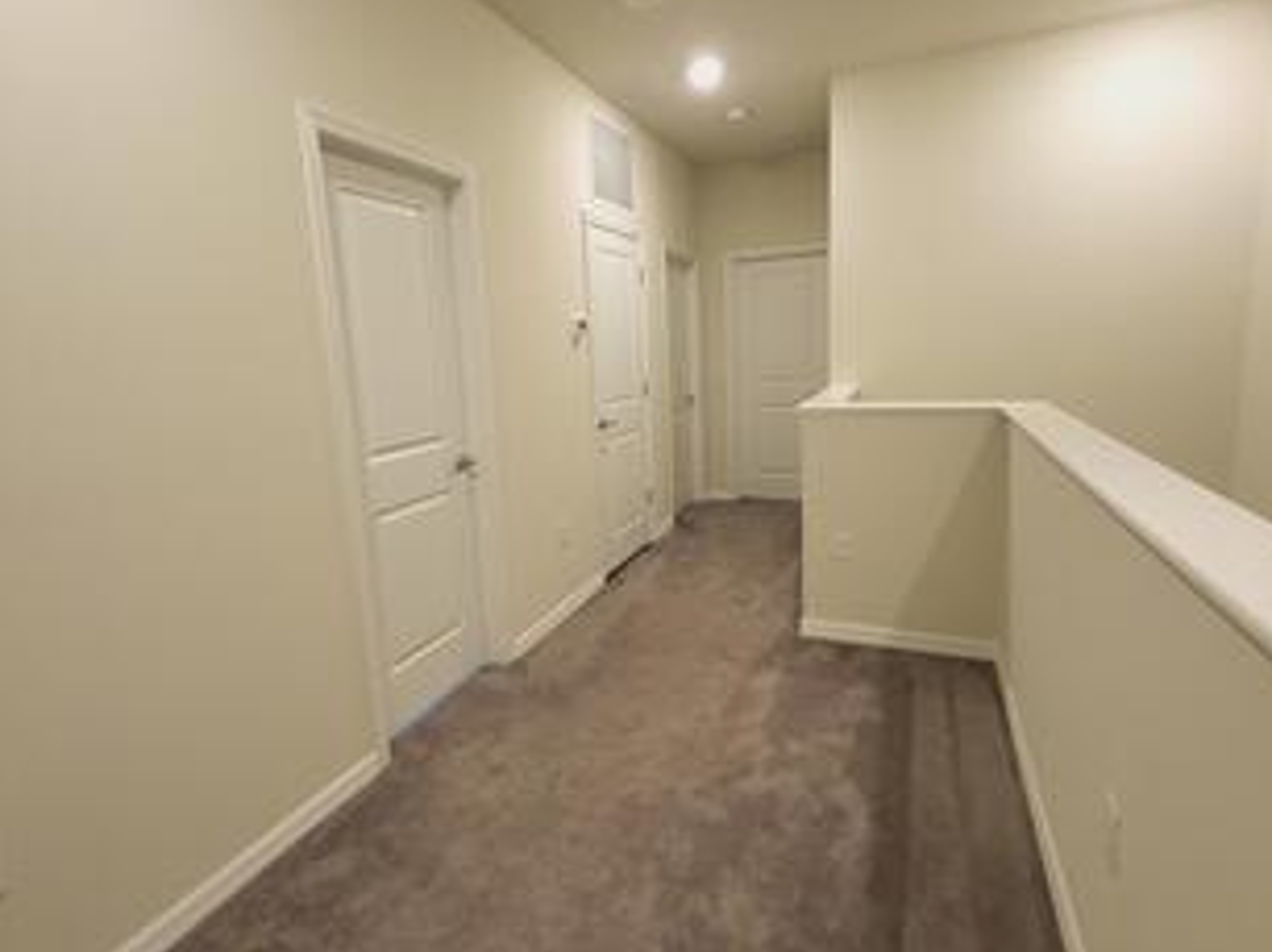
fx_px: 624
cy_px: 453
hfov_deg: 91.1
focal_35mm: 17
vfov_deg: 74.6
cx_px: 628
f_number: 2.2
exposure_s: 1/60
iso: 250
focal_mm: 1.74
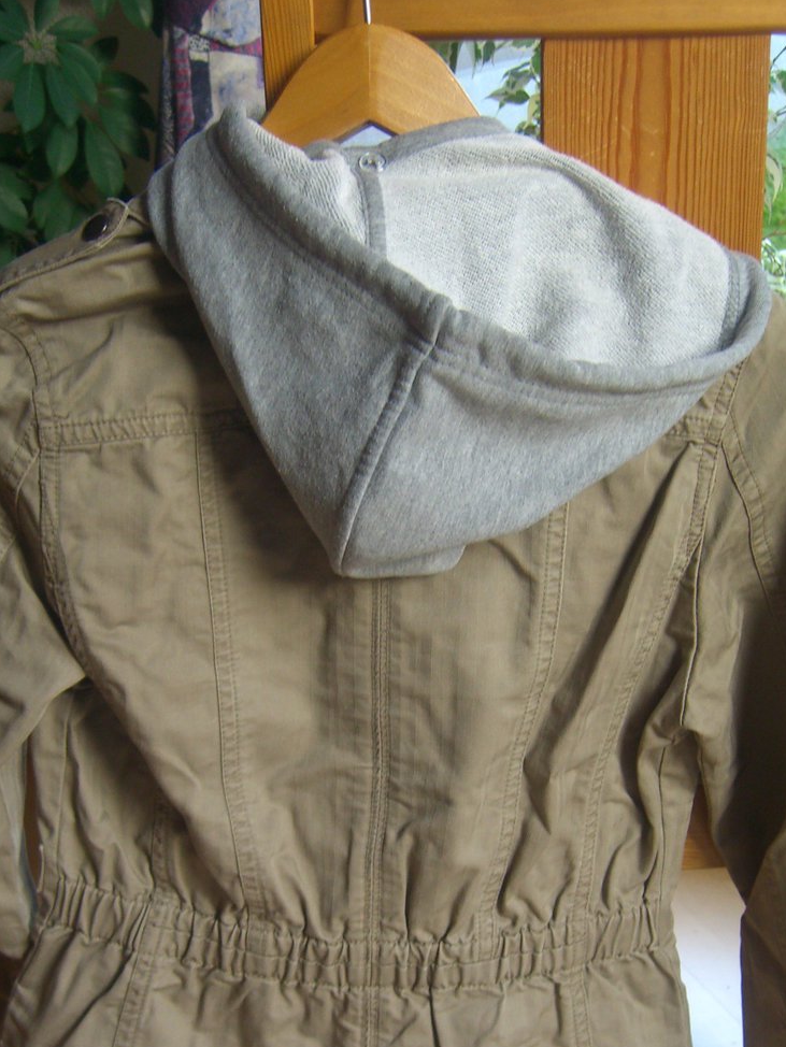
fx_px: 1574
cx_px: 382
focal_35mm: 52
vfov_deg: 36.4
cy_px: 696
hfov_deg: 28.0
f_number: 2.8
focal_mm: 7.9
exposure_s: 1/30
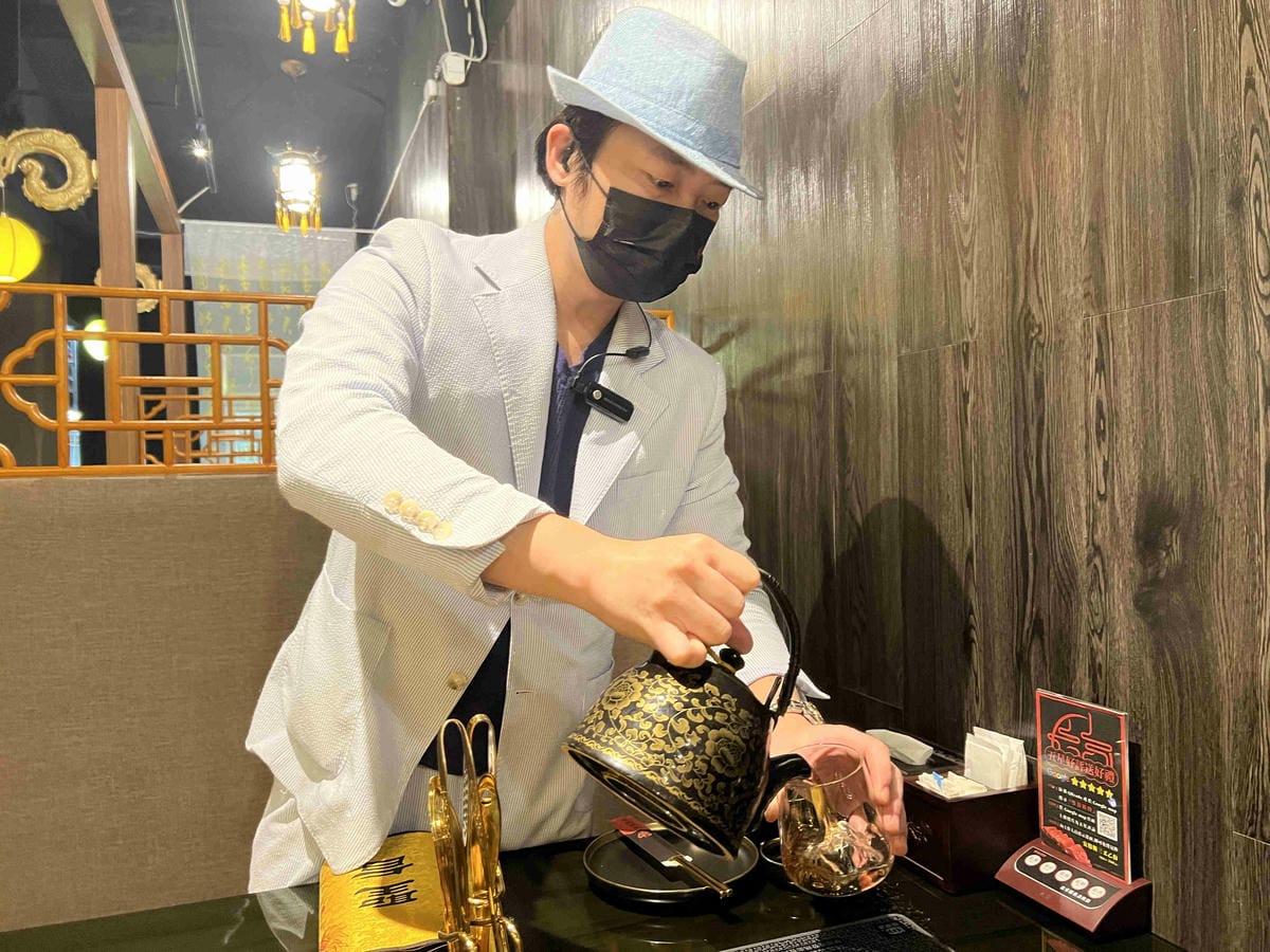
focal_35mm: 26
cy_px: 476
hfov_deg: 67.3
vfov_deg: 53.1
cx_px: 635
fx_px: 954
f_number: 1.5
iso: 400
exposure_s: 1/40
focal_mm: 5.7
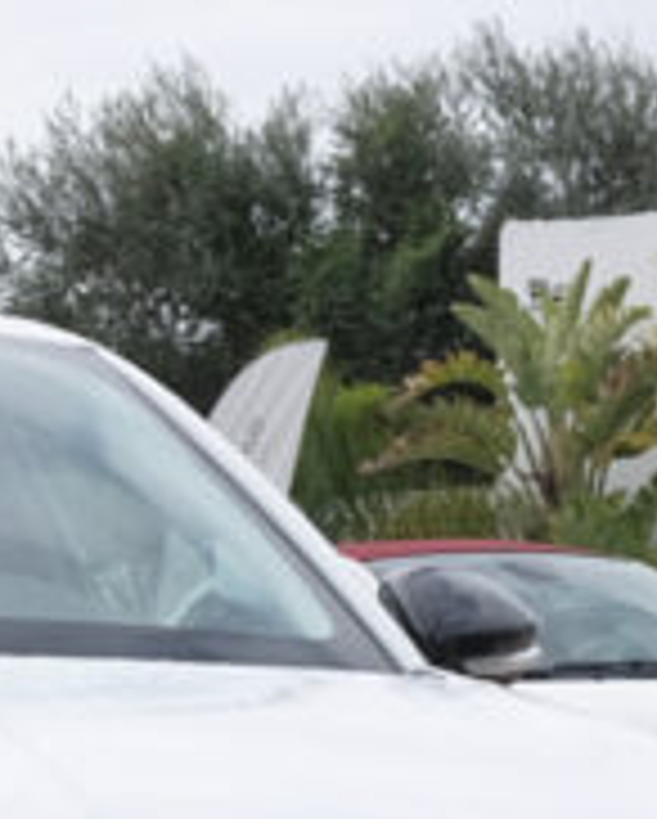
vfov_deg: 11.9
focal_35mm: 158
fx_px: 3834
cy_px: 997
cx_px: -94
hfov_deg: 9.7
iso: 160
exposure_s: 1/125
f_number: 9
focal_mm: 20.3
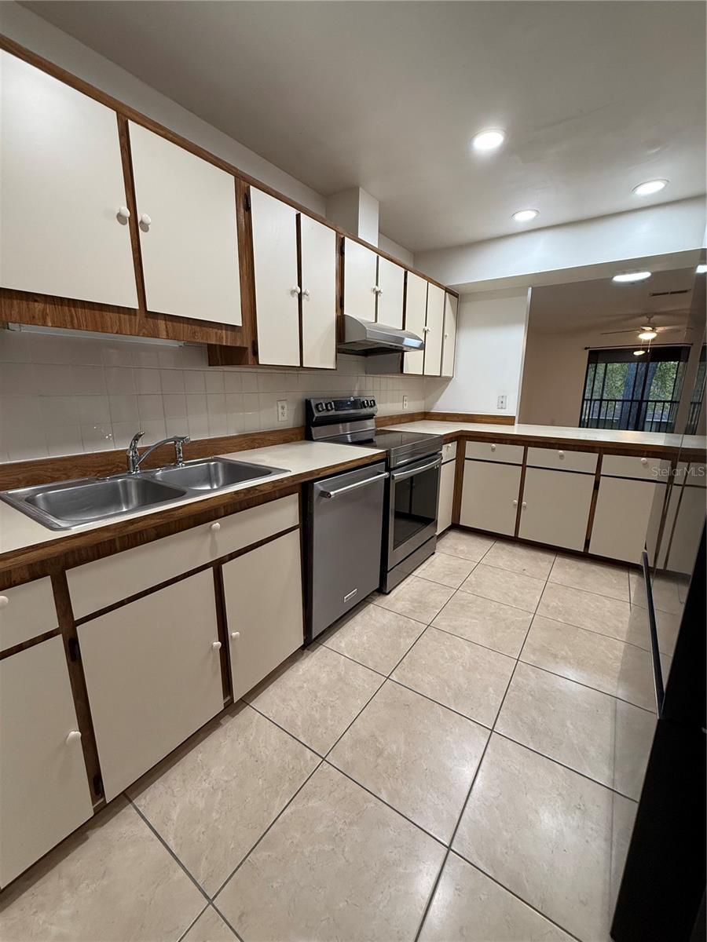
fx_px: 381
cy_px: 471
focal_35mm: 14
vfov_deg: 102.1
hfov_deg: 85.7
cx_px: 354
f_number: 2.2
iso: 250
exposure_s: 1/120
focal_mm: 2.22
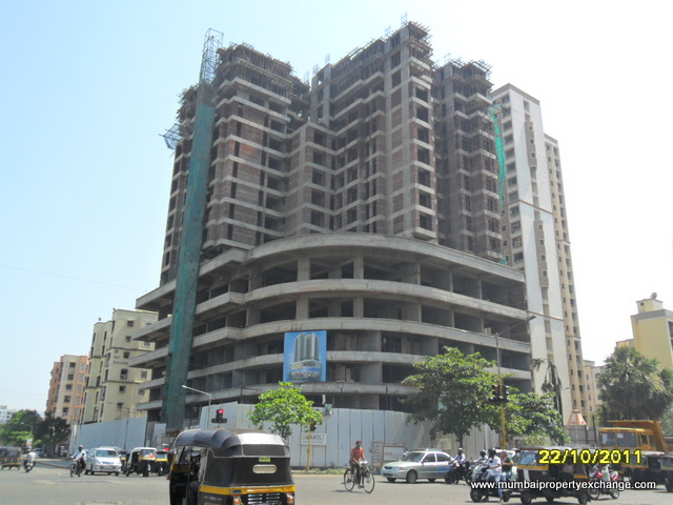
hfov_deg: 56.8
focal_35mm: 32
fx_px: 622
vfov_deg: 44.2
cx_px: 336
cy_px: 252
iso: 100
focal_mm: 5.7
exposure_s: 1/750
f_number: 3.7
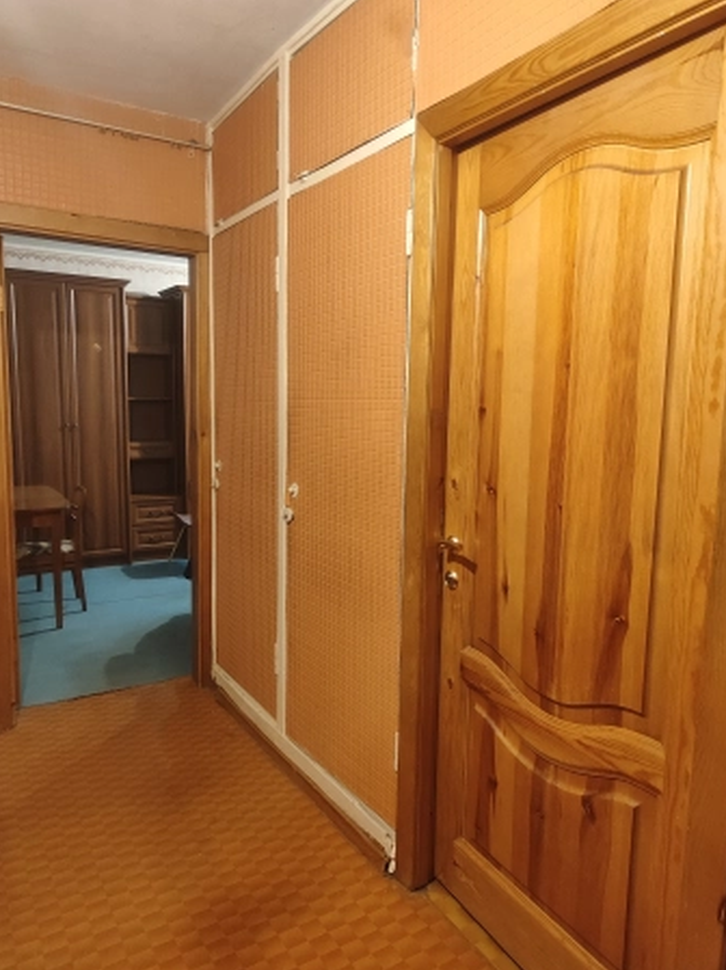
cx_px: 358
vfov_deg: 71.6
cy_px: 486
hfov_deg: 56.7
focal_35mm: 24
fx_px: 672
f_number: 1.88
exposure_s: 1/33
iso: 1927
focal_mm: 5.59
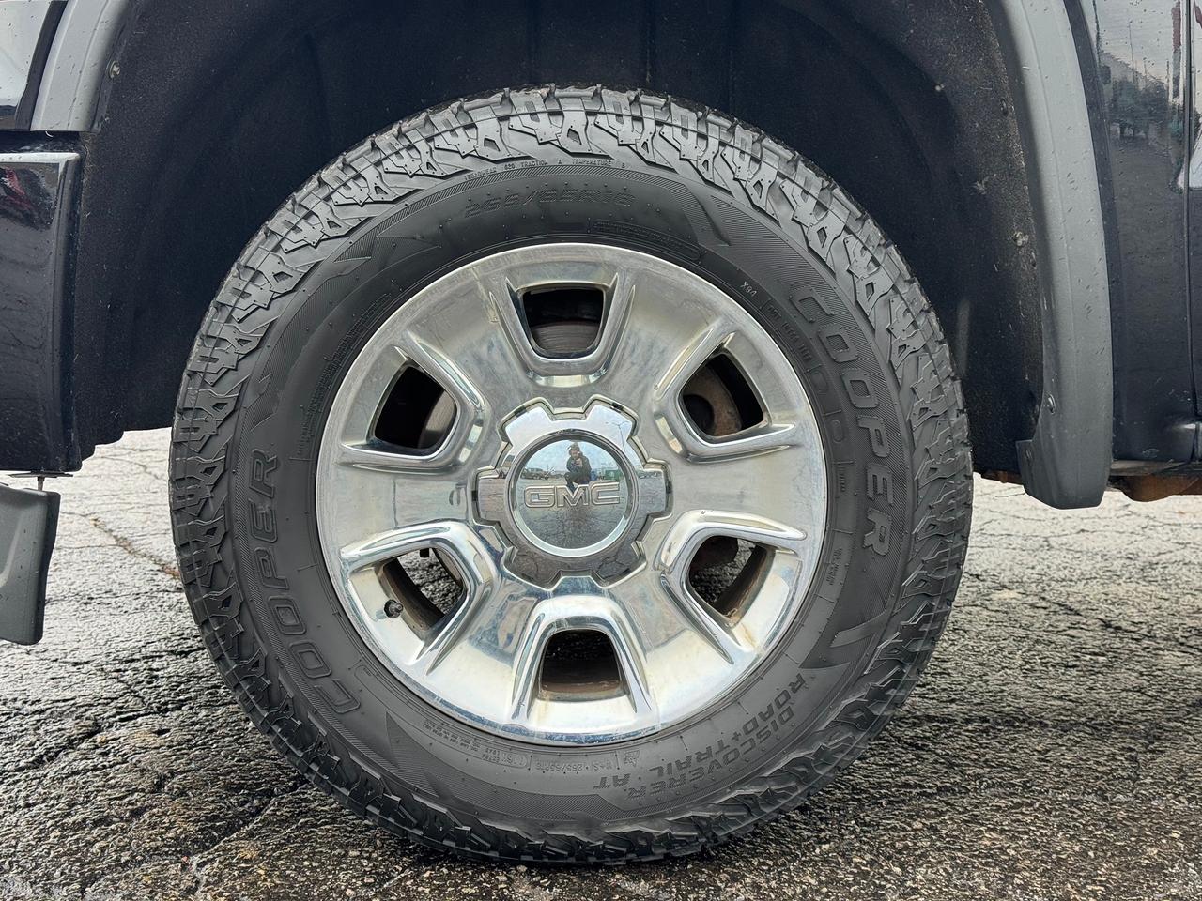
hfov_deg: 39.7
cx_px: 601
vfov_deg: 30.3
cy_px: 450
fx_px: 1667
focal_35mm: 48
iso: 64
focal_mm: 6.76
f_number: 1.78
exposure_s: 1/288
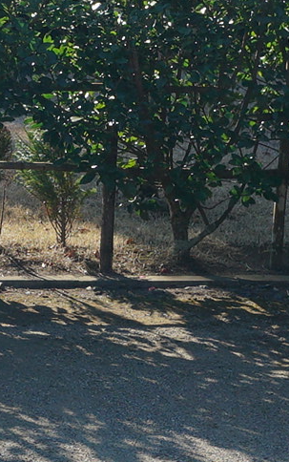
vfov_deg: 13.7
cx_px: -348
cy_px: 41
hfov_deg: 8.2
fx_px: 1901
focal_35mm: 151
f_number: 7.1
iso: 100
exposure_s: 1/200
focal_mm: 18
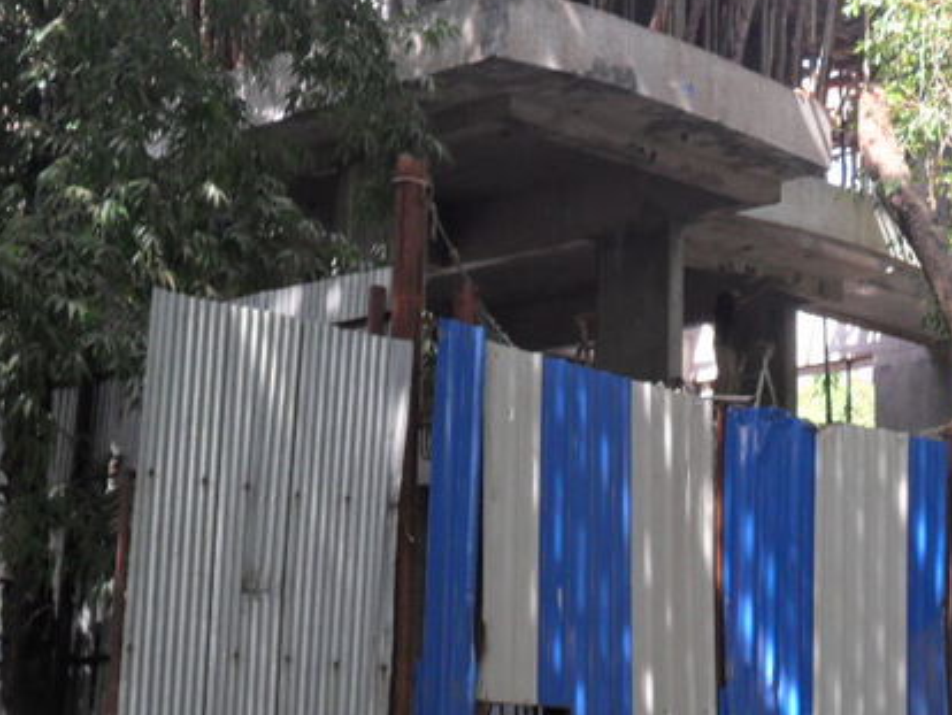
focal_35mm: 85
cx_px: 681
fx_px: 2339
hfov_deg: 22.8
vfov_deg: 17.3
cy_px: 248
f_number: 4.5
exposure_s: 1/60
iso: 100
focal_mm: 7.8
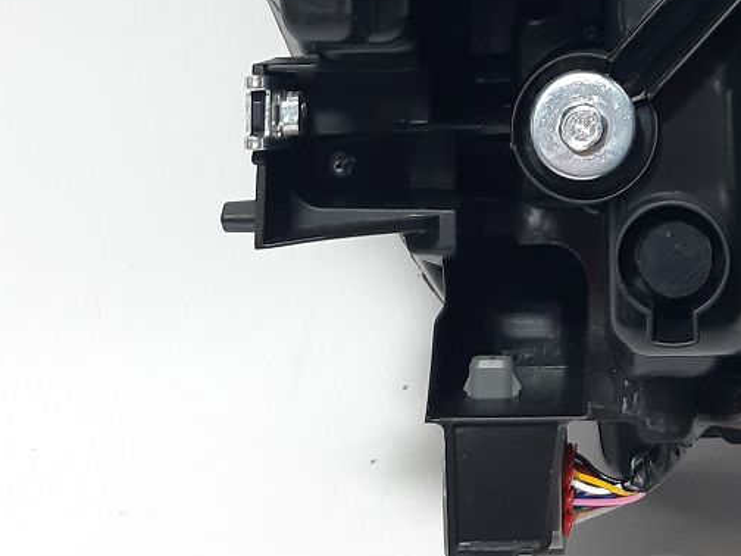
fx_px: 1948
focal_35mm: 91
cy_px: -144
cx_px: 630
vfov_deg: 15.5
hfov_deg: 21.2
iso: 100
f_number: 1.7
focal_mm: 3.93
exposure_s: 1/50
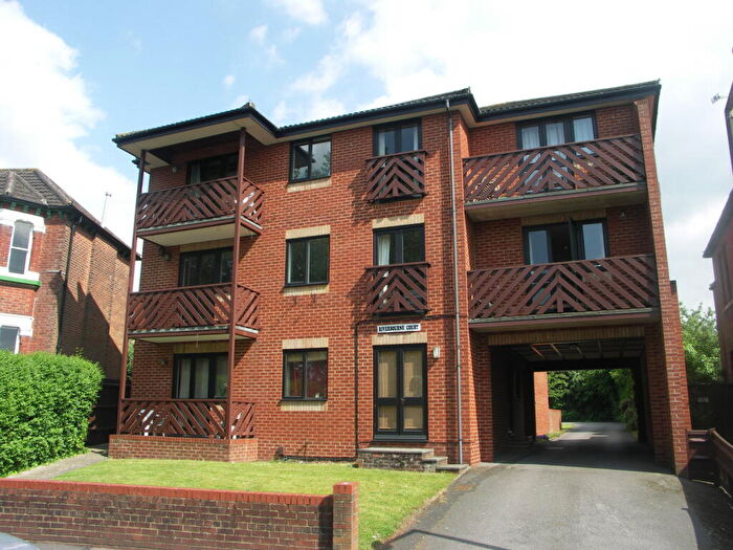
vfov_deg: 49.7
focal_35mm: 28
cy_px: 275
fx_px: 593
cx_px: 366
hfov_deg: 63.4
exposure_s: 1/160
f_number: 5.6
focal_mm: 7.3
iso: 50
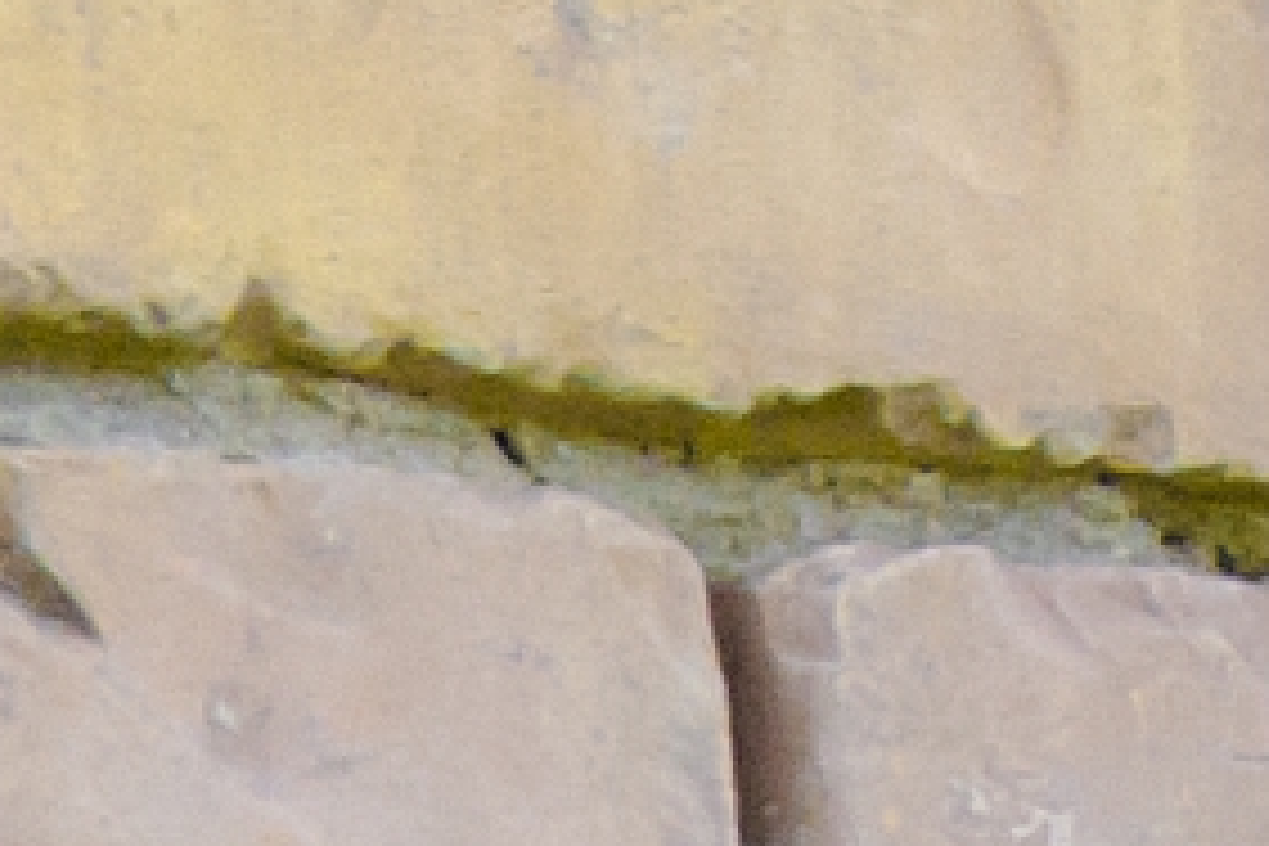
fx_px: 168658
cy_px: -1318
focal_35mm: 4785
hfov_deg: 0.4
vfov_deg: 0.3
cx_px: 788
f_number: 8
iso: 640
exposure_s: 1/640
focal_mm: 600
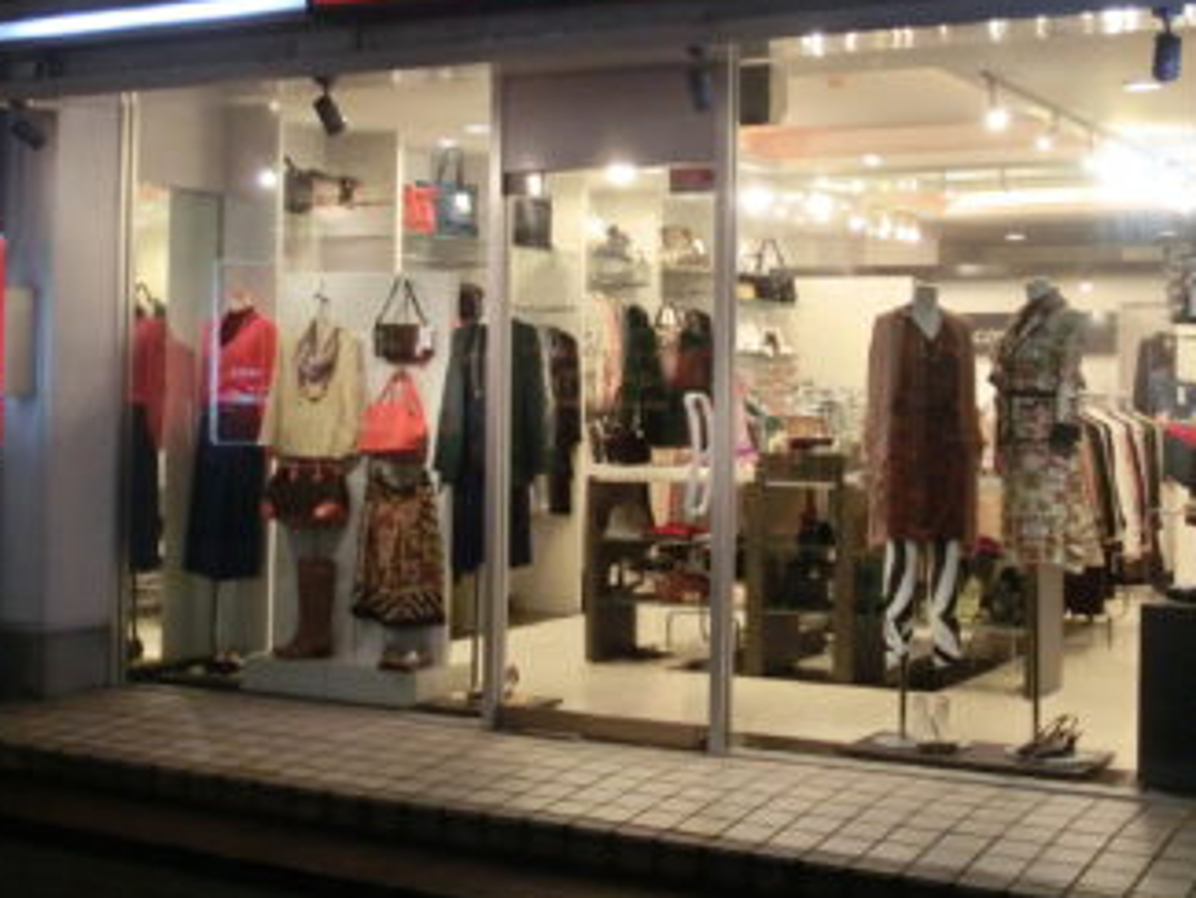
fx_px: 2108
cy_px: 331
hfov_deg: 31.6
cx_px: 655
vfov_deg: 24.0
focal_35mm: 61
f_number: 4.2
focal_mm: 7.87
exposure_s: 1/50
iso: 800
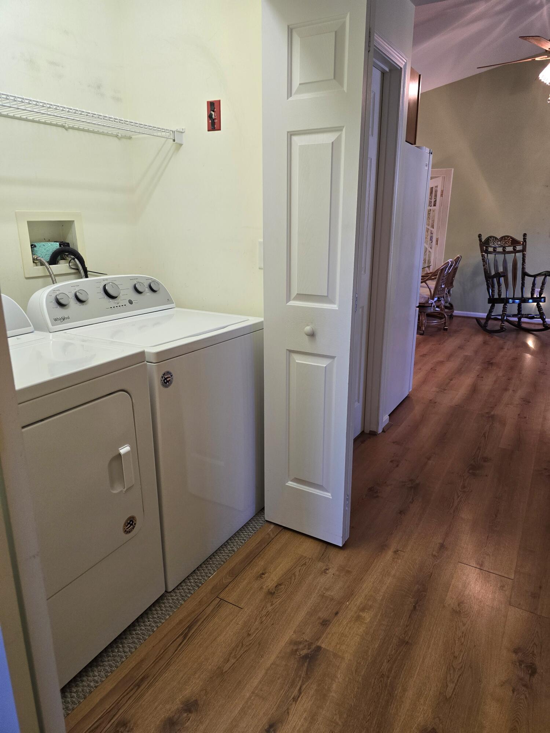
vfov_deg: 73.9
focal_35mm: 23
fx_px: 487
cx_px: 275
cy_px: 366
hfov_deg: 58.9
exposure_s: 1/120
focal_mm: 6.3
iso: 250
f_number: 1.7
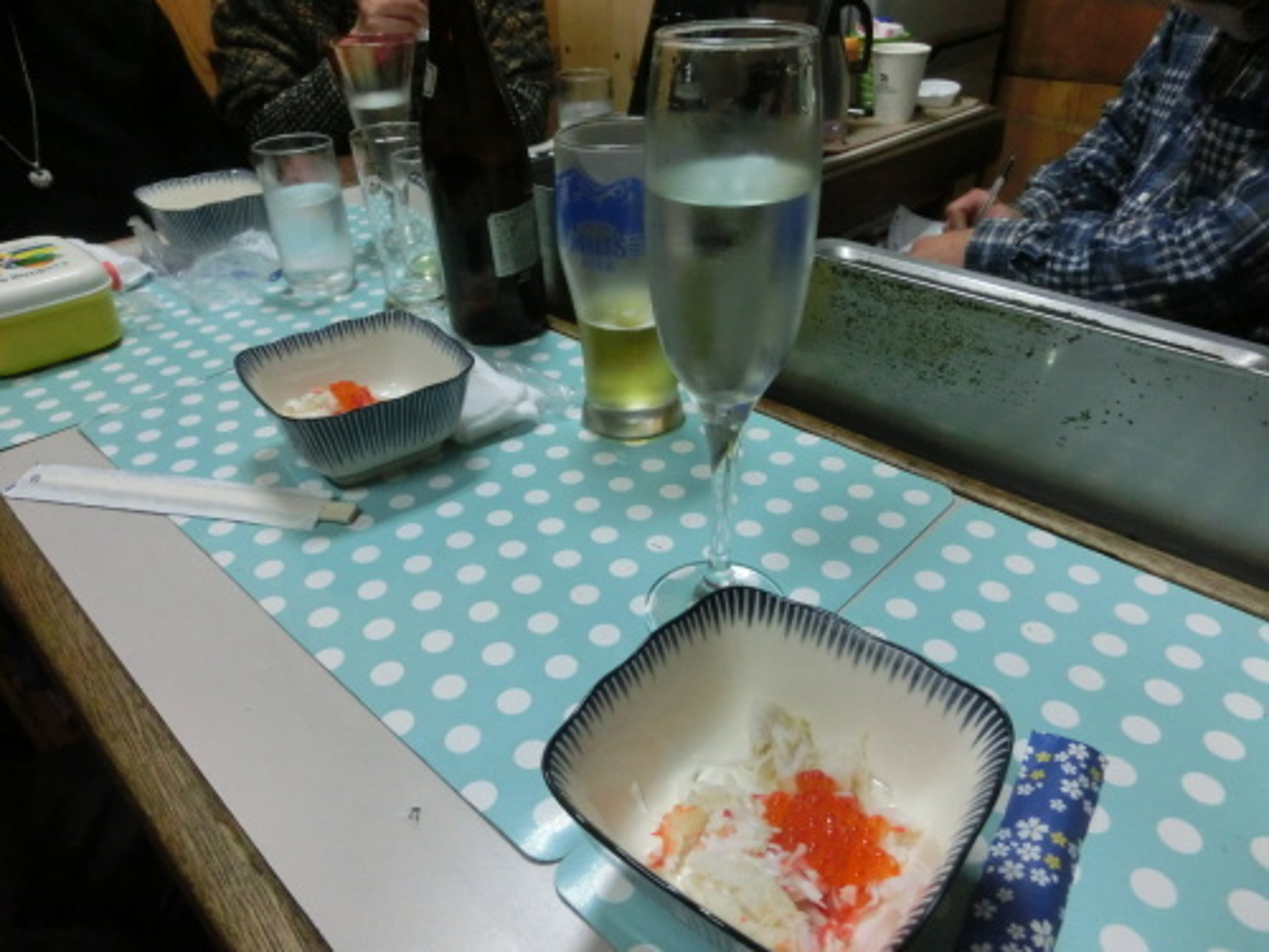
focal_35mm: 24
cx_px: 634
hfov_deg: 71.6
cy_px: 476
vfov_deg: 56.8
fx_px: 880
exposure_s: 1/100
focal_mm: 4.24
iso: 800
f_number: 3
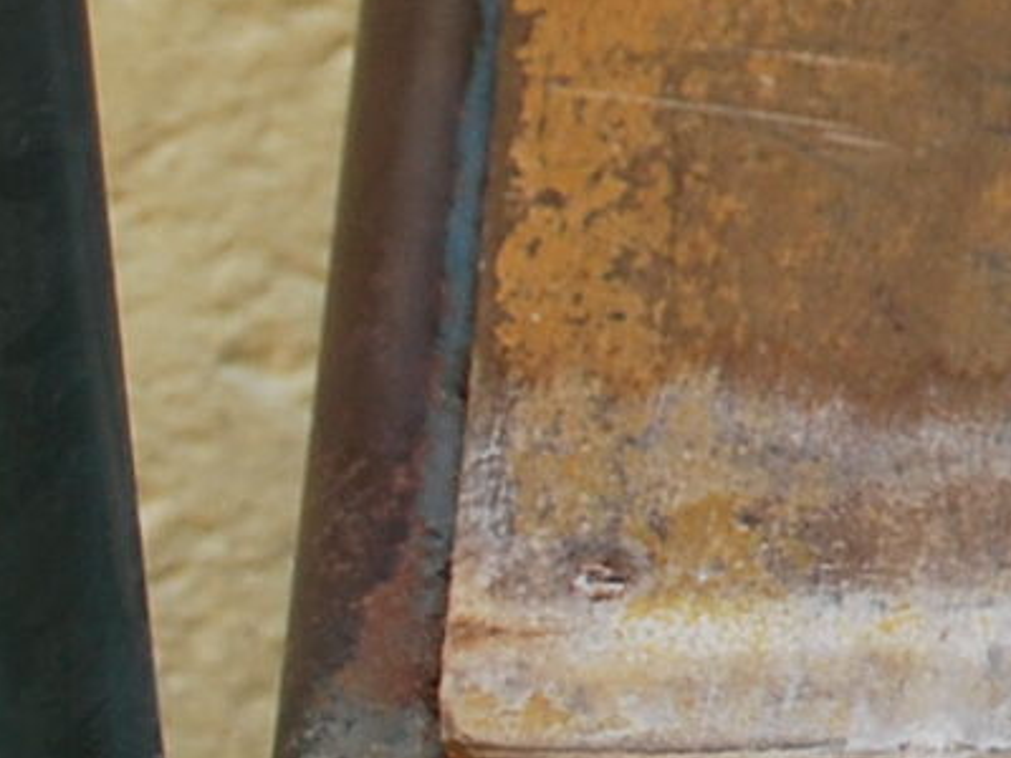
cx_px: 1901
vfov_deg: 6.3
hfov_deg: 8.3
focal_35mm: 230
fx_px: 6717
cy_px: -707
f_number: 5
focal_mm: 22
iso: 200
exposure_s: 1/100
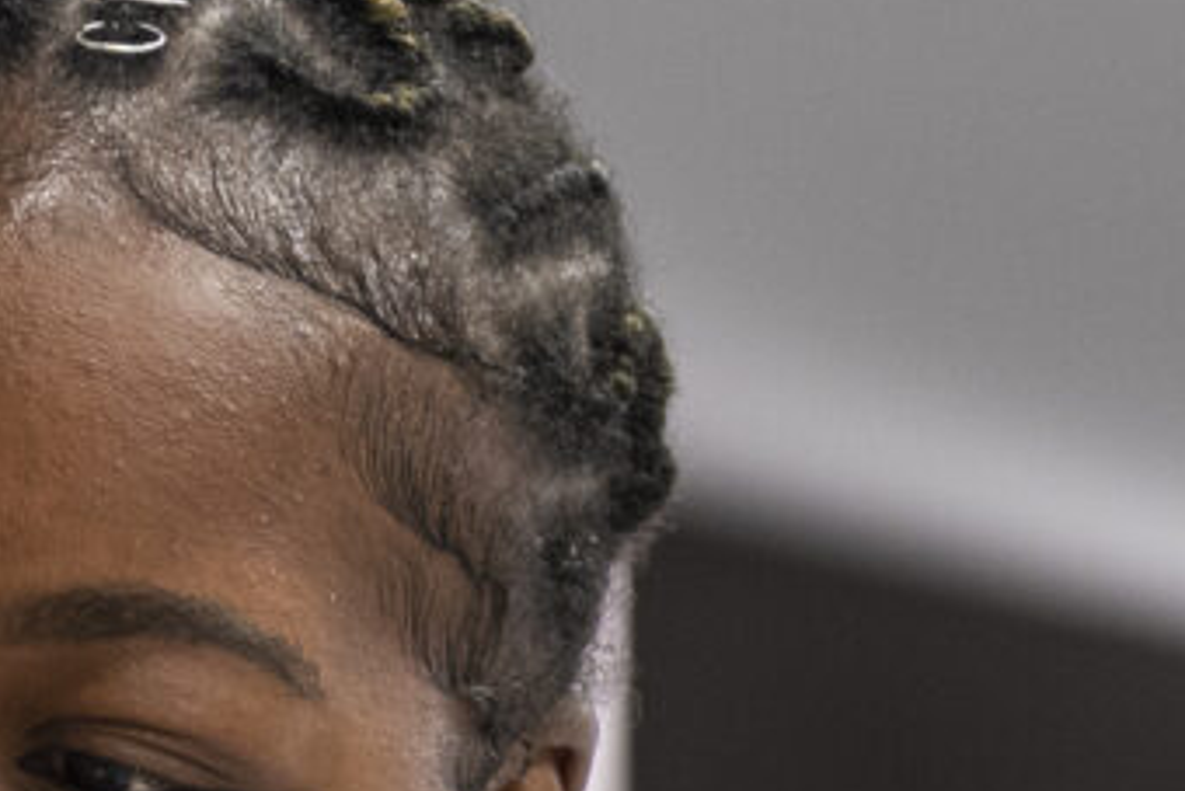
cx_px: -254
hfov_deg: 5.5
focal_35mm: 376
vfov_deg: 3.6
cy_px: 2507
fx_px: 12381
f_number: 1.8
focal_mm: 50
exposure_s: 1/160
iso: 640
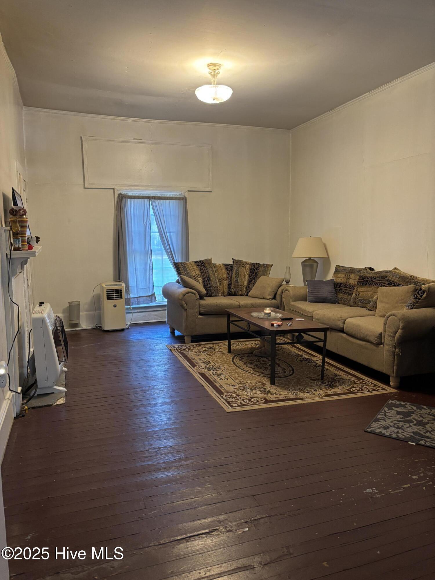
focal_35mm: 26
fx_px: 436
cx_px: 218
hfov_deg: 53.1
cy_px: 290
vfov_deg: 67.3
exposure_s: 1/60
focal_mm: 5.96
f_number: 1.6
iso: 320
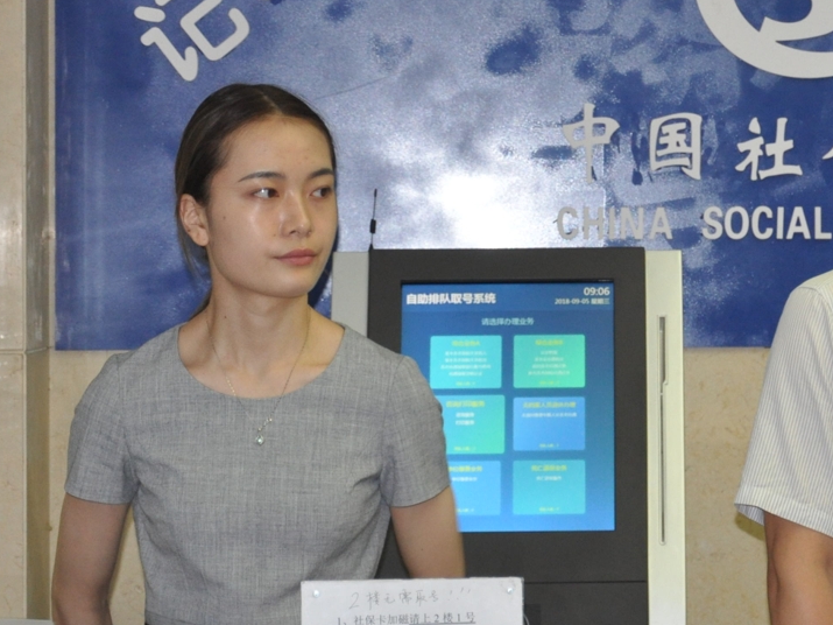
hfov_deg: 13.7
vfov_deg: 10.4
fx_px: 3418
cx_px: 806
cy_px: 190
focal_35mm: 142
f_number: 4.8
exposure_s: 1/60
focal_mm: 45
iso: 800
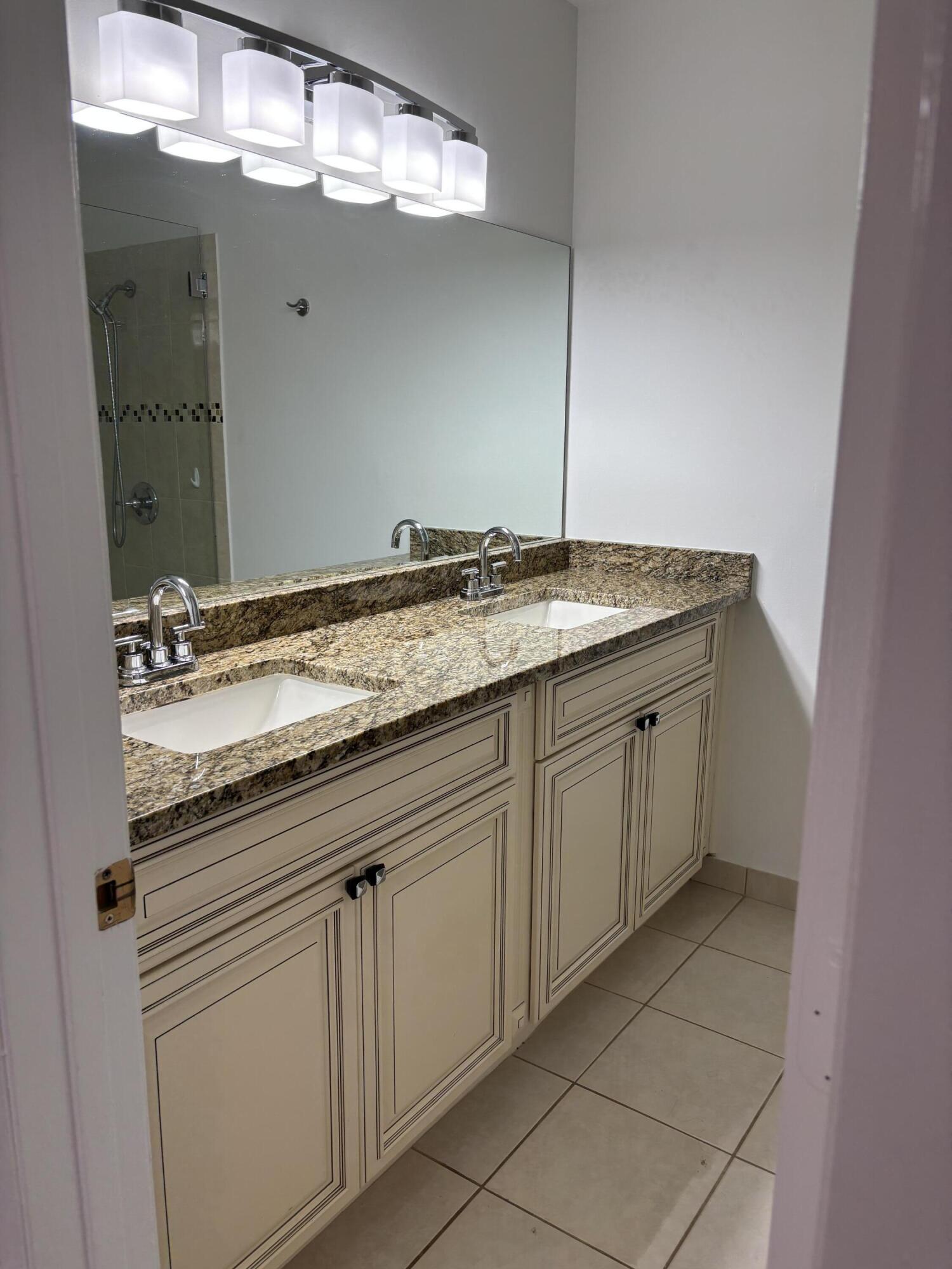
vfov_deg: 67.3
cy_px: 634
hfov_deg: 53.1
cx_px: 476
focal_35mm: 26
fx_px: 953
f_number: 1.6
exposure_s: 1/120
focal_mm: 5.96
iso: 64
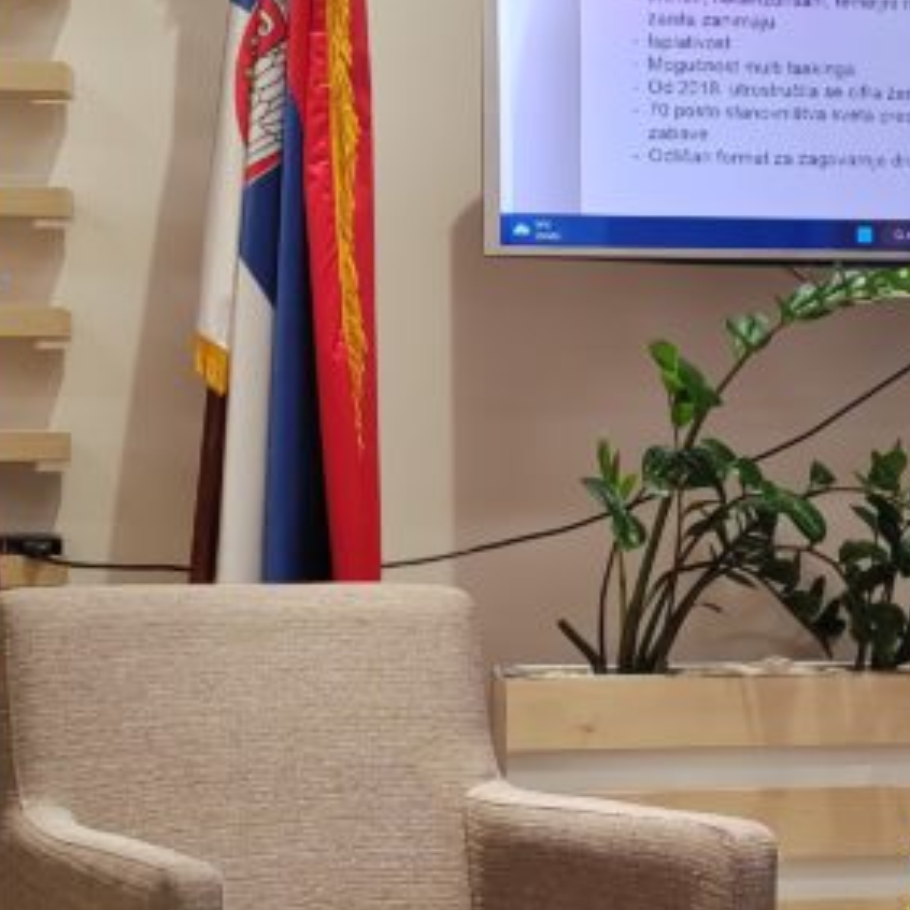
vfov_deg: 18.7
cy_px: 449
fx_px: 2766
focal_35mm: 93
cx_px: 845
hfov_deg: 18.3
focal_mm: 5.52
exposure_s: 1/100
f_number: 1.9
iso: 296
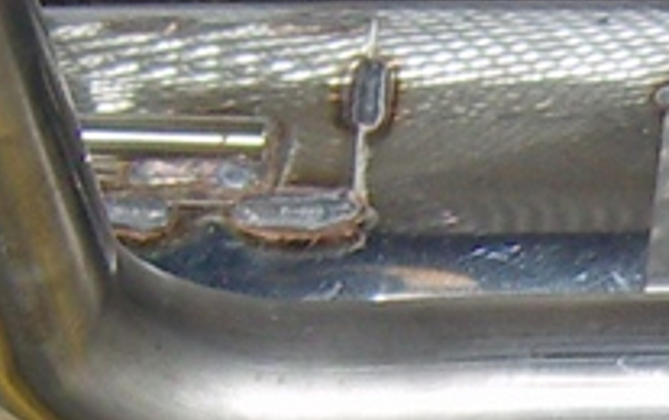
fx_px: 5076
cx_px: 934
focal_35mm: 278
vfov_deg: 4.7
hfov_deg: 7.4
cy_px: 678
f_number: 2.8
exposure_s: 1/40
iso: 100
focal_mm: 7.3
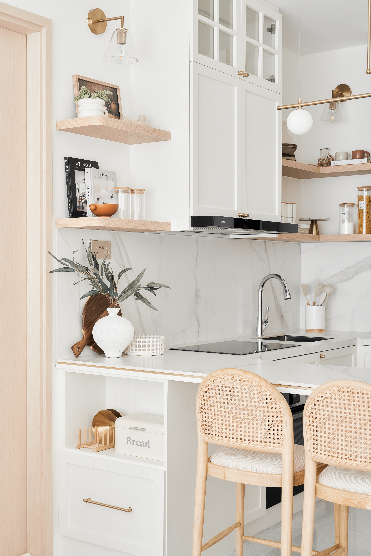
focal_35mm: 50
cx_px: 186
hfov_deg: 27.0
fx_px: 773
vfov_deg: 39.6
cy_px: 278
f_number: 8
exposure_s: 2.5
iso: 100
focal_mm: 50
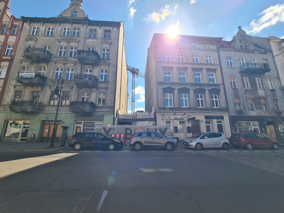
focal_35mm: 13
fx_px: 107
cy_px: 106
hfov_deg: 106.2
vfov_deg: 89.9
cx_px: 142
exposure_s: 1/1544
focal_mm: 2.2
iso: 50
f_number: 2.2
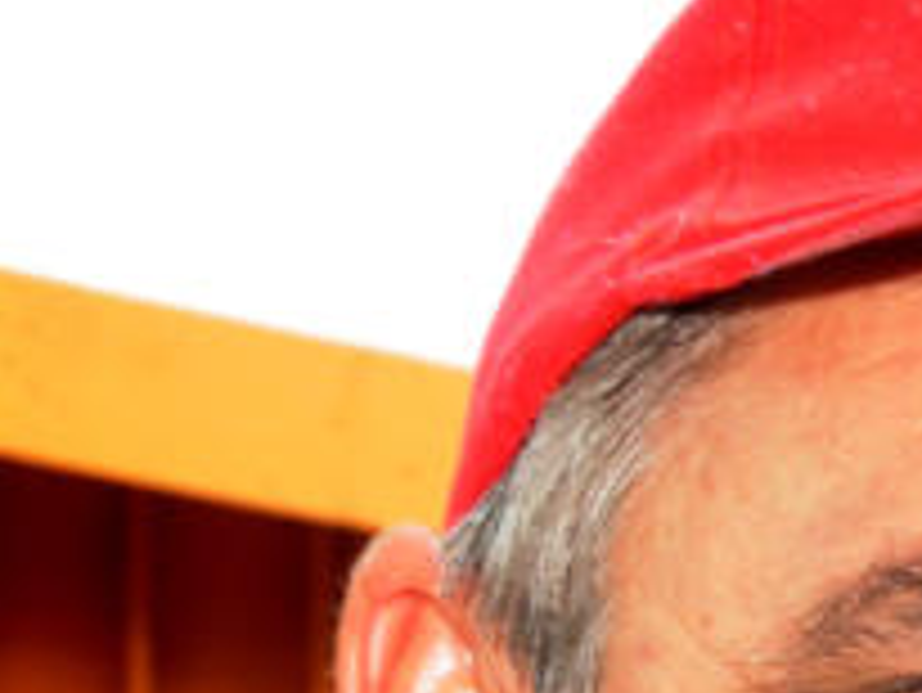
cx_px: 1435
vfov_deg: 6.0
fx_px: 6529
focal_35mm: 245
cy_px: 1264
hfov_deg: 7.9
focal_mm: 34
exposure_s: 1/250
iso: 800
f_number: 11
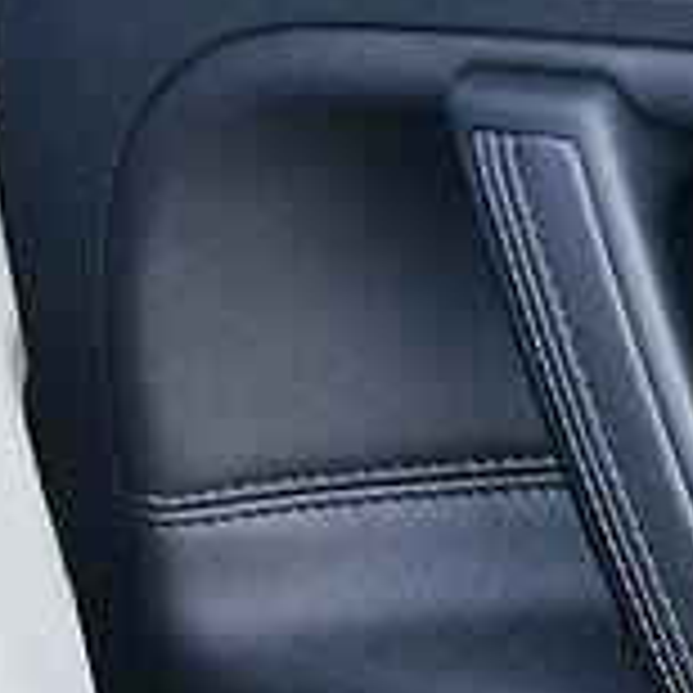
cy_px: 544
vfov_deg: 13.1
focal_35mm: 133
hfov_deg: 11.3
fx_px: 3012
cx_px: 1552
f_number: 2.2
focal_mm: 4.2
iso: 25
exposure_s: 1/50
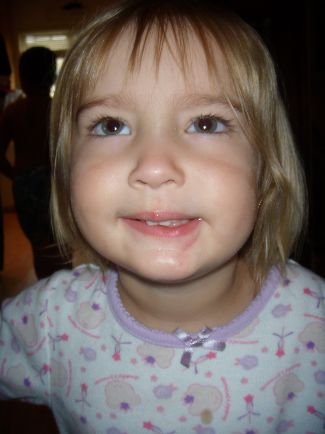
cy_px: 217
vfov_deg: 49.0
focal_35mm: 38
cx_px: 162
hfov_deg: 37.7
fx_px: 476
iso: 64
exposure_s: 1/60.2
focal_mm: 6.4
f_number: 3.5
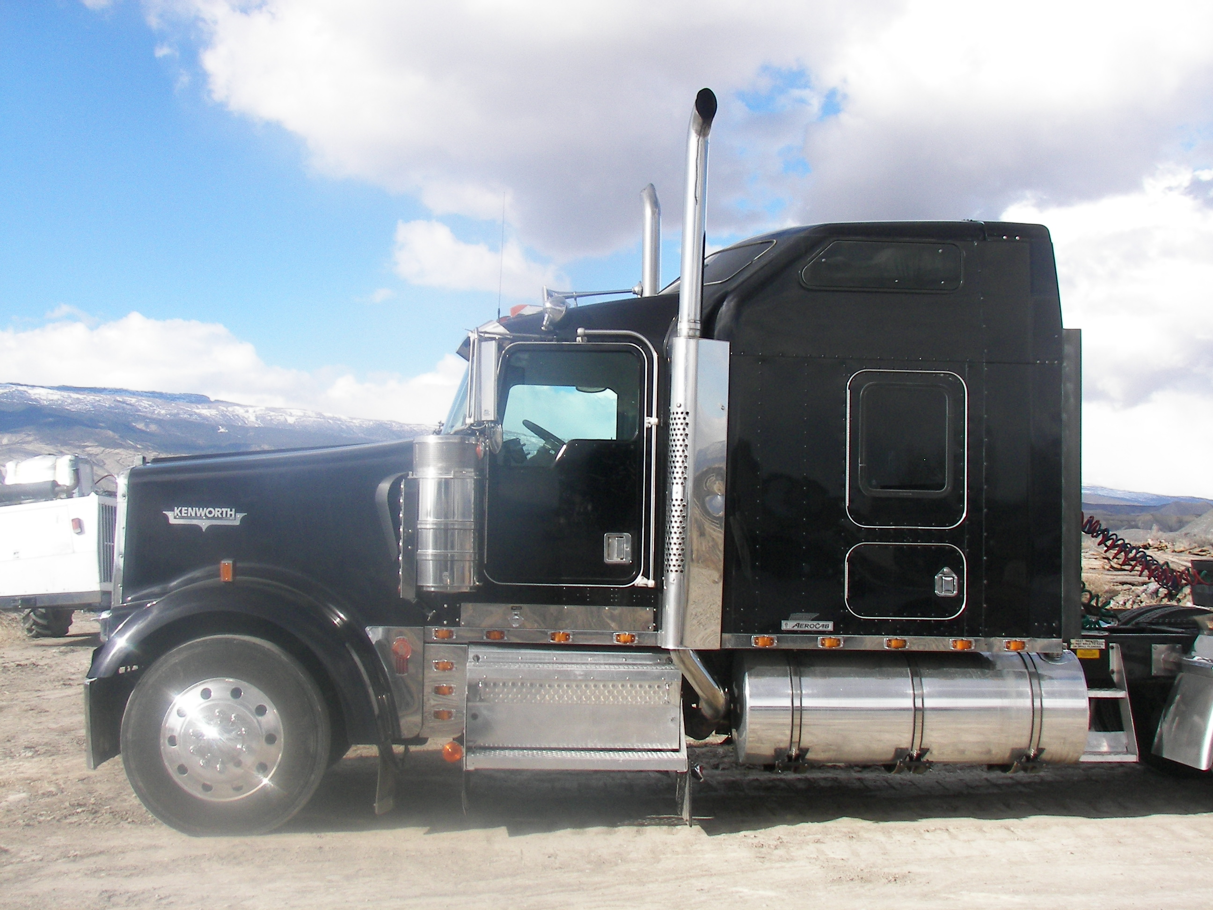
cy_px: 455
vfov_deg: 30.3
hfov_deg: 39.7
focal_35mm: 48
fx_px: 1682
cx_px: 606
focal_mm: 8
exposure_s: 1/640
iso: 100
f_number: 4
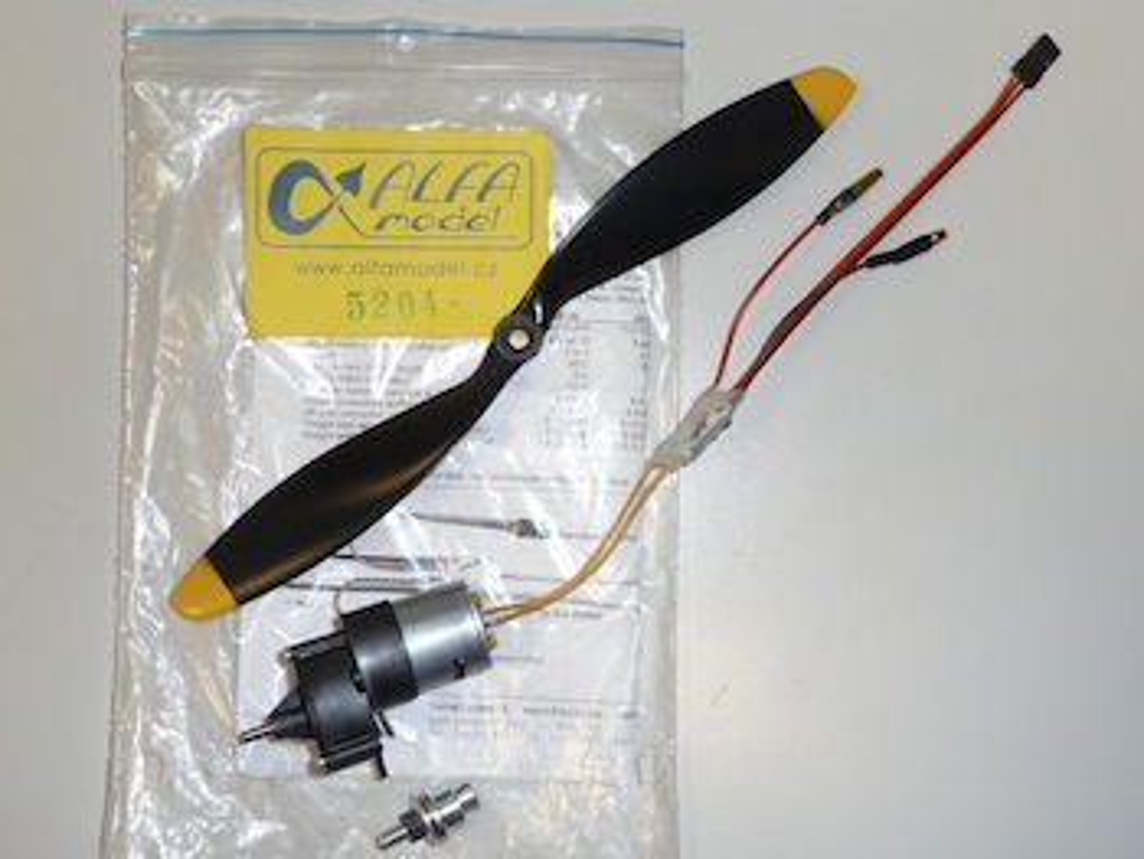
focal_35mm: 41
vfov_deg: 35.2
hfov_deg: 45.7
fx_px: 1356
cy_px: 430
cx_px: 572
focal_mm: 5
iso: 100
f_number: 3.4
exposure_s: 1/30
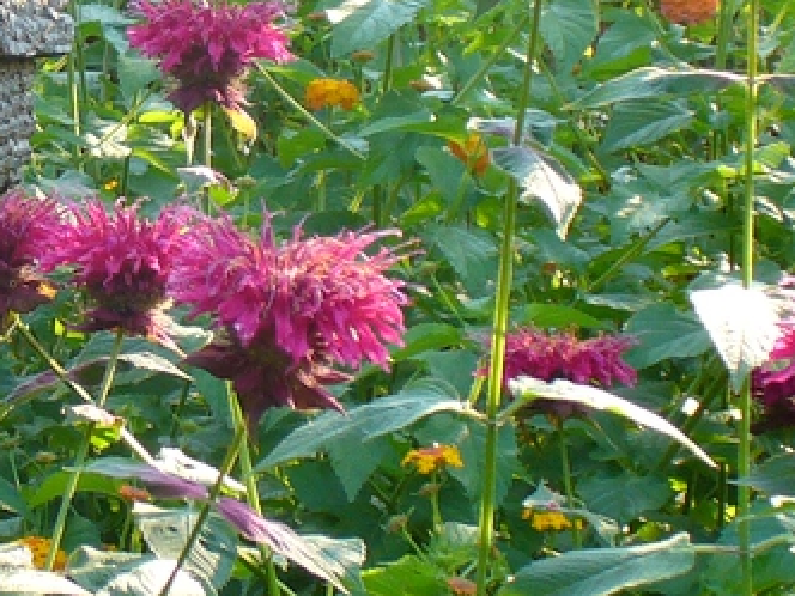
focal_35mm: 176
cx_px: 156
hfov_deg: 11.2
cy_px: 105
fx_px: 4042
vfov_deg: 8.4
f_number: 2.9
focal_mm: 7
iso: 80
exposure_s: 1/100
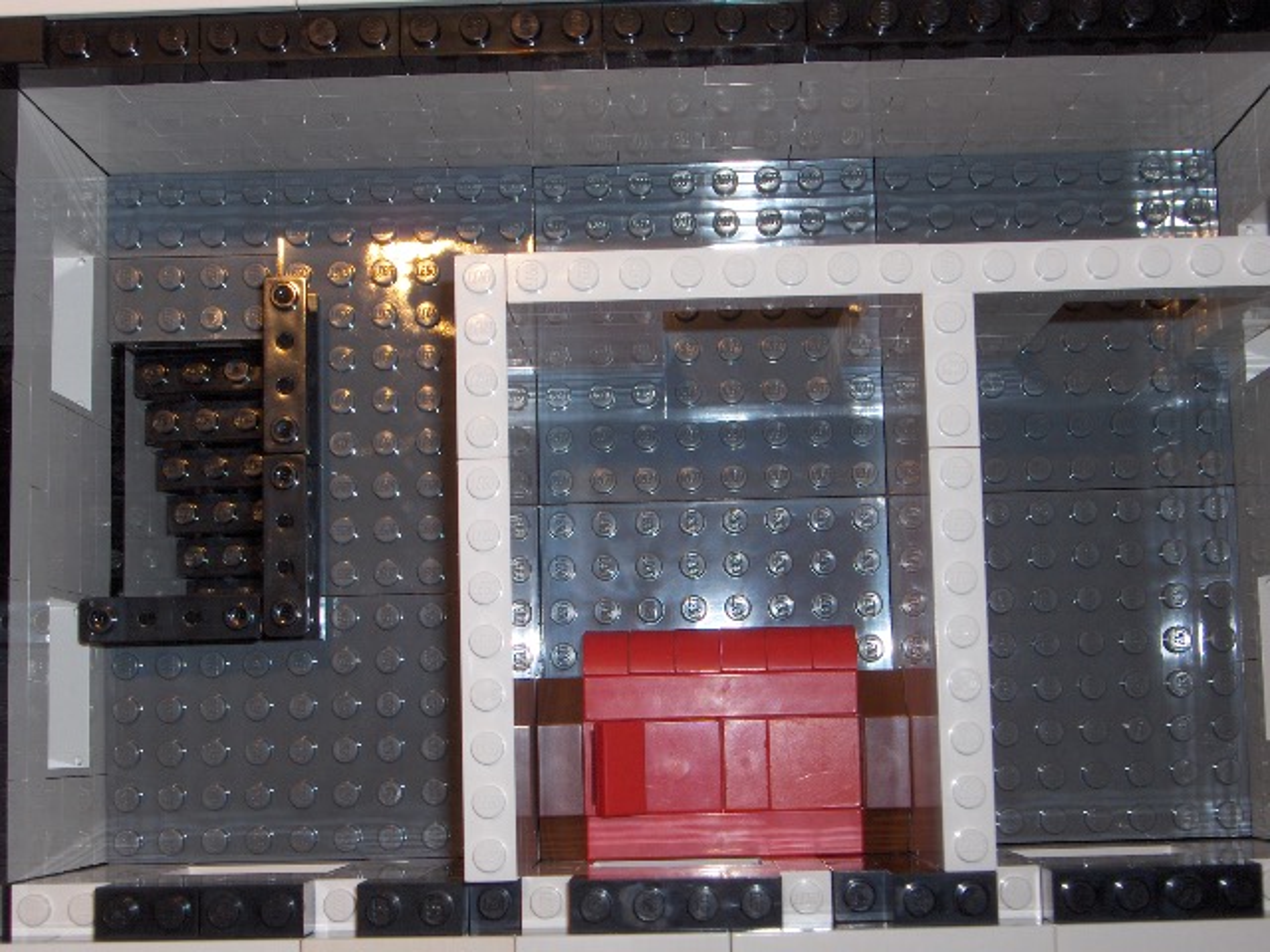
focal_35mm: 55
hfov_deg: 34.9
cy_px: 476
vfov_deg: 26.6
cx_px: 635
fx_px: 2018
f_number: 5.4
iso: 100
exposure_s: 1/90
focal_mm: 11.4
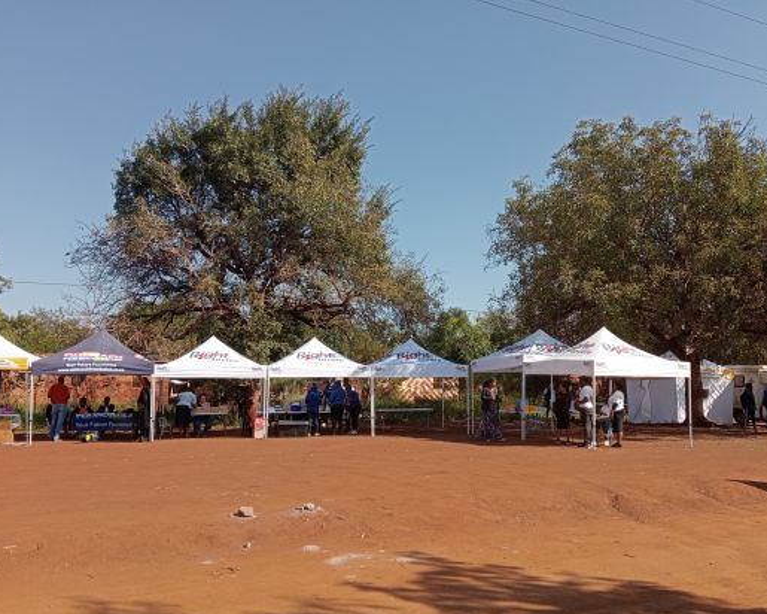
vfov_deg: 43.3
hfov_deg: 52.8
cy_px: 334
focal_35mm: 34
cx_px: 420
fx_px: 772
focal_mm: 4.04
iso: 116
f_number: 1.8
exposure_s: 1/665
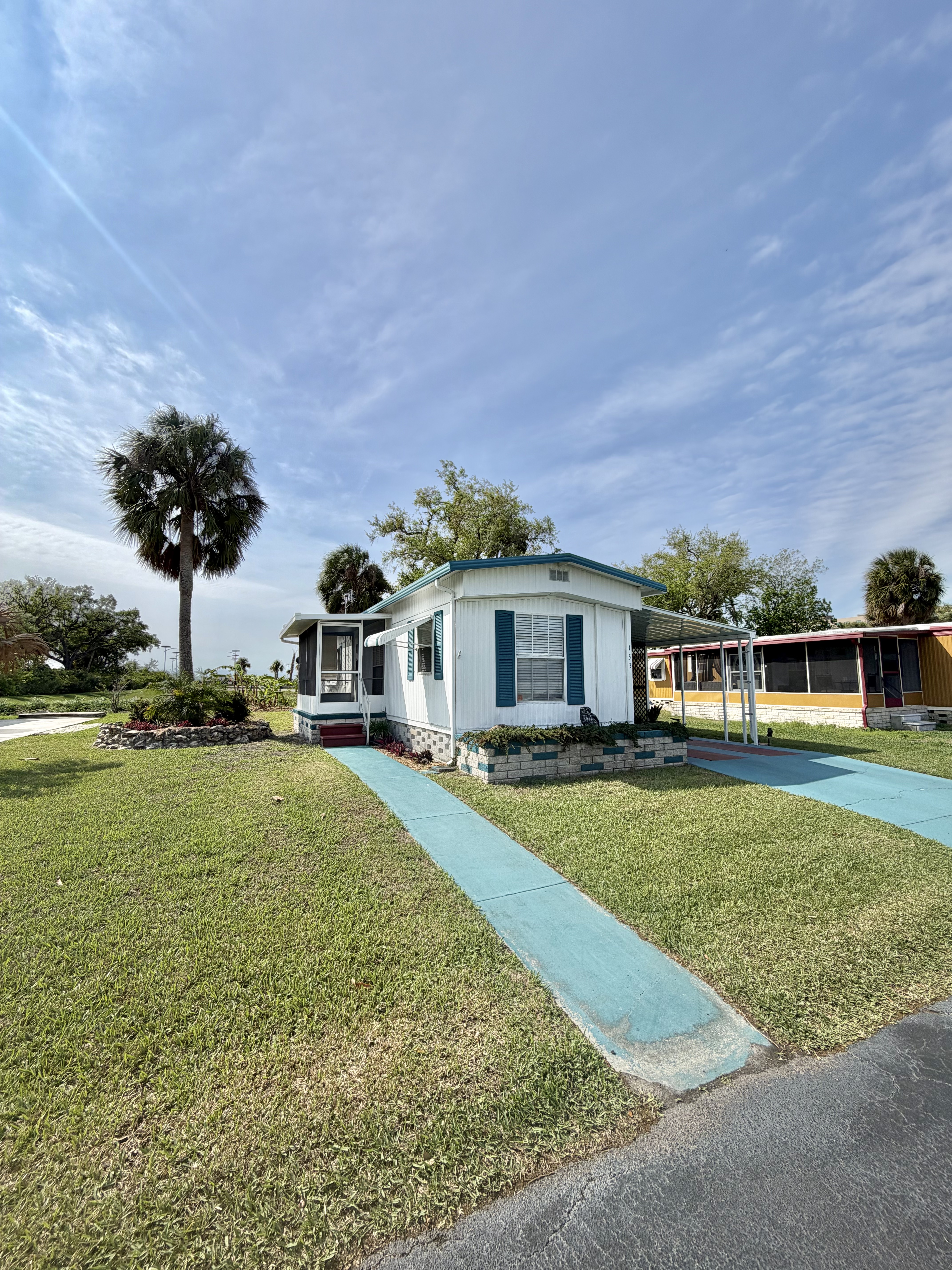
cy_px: 635
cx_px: 476
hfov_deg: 85.7
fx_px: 513
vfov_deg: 102.1
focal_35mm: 14
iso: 20
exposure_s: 1/1285
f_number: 2.2
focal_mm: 2.22
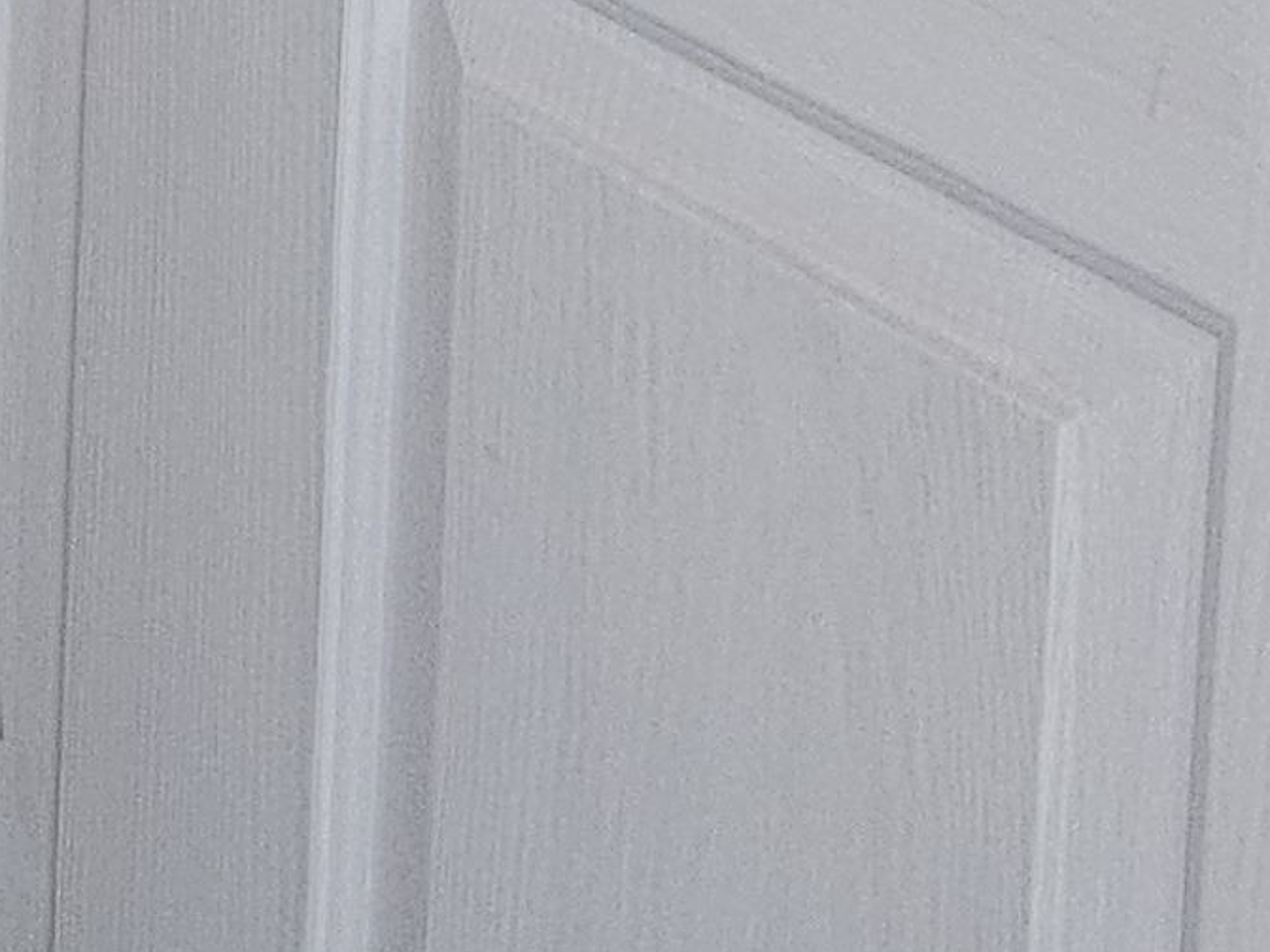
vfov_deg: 9.3
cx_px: -705
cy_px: -1541
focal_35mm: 137
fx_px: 5026
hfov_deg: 13.5
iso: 800
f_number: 1.8
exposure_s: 1/120
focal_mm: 5.4
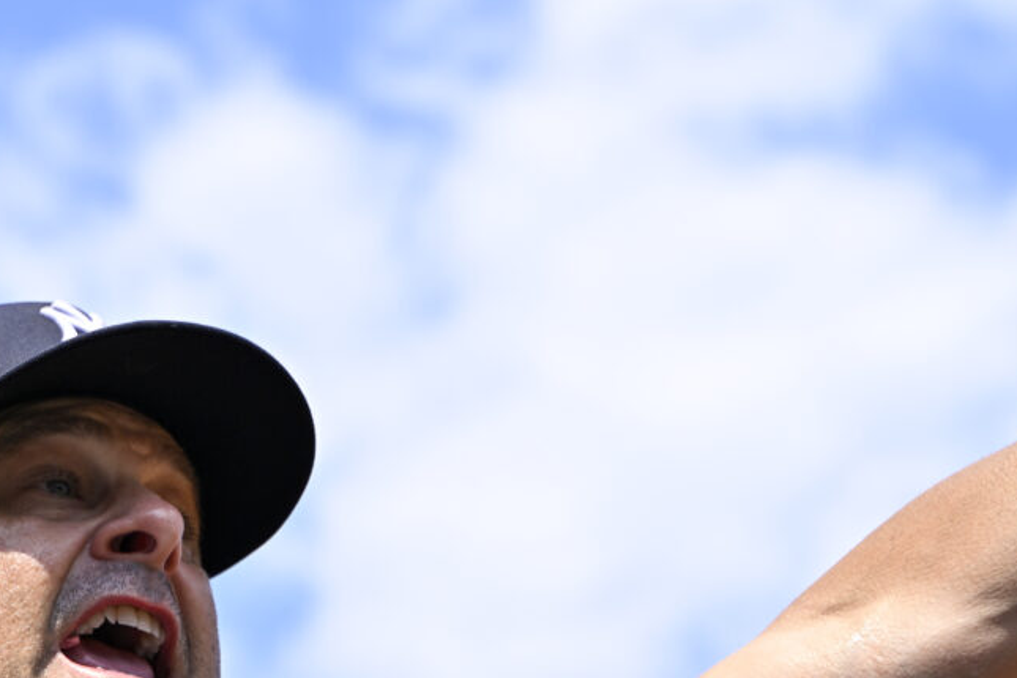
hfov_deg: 16.5
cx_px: 298
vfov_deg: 11.0
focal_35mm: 124
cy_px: 654
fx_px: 3503
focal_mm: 64
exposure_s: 1/1600
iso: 200
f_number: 4
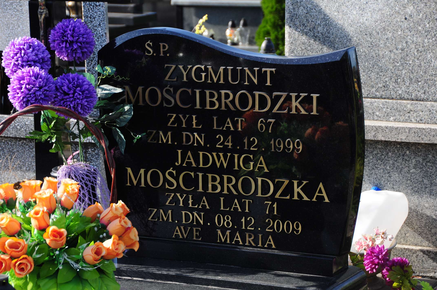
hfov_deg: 16.7
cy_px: 145
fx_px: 1491
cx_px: 218
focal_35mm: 123
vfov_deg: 11.1
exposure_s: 1/250
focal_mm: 82
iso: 200
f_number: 7.1
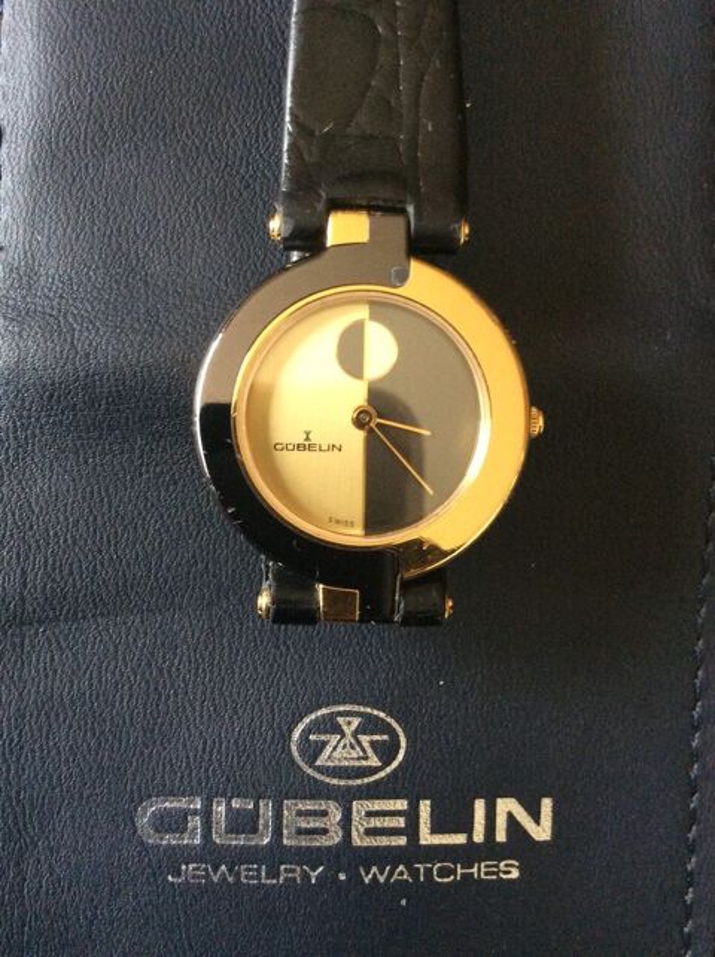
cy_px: 478
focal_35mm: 32
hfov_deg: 44.0
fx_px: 884
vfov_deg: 56.9
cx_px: 358
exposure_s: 1/25
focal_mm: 3.3
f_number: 2.4
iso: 250
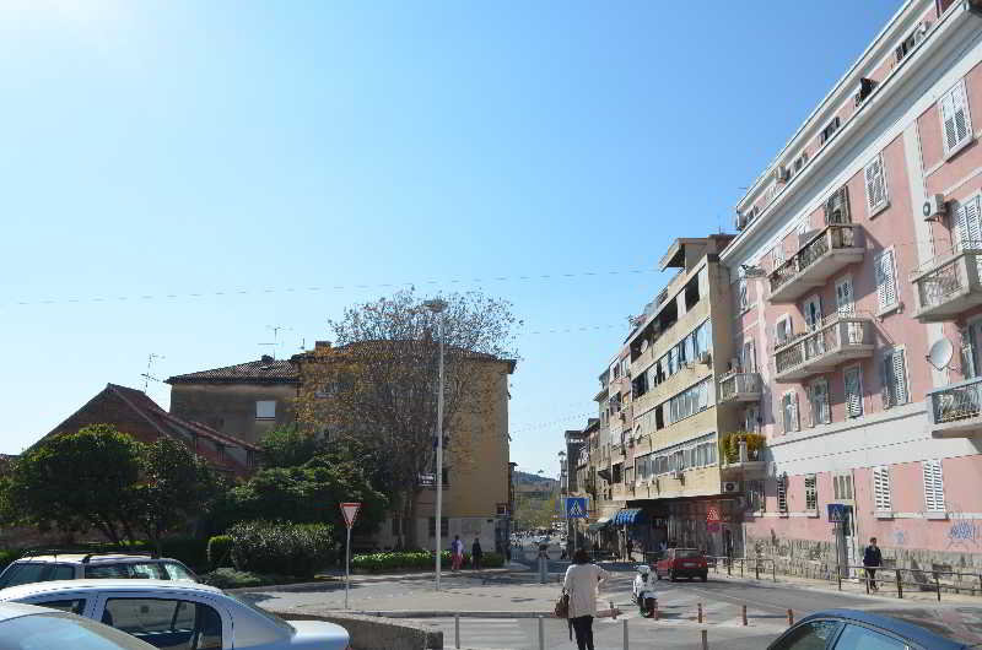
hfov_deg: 62.0
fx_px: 817
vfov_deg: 43.4
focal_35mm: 30
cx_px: 491
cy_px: 325
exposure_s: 1/320
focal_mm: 20
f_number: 9
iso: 100
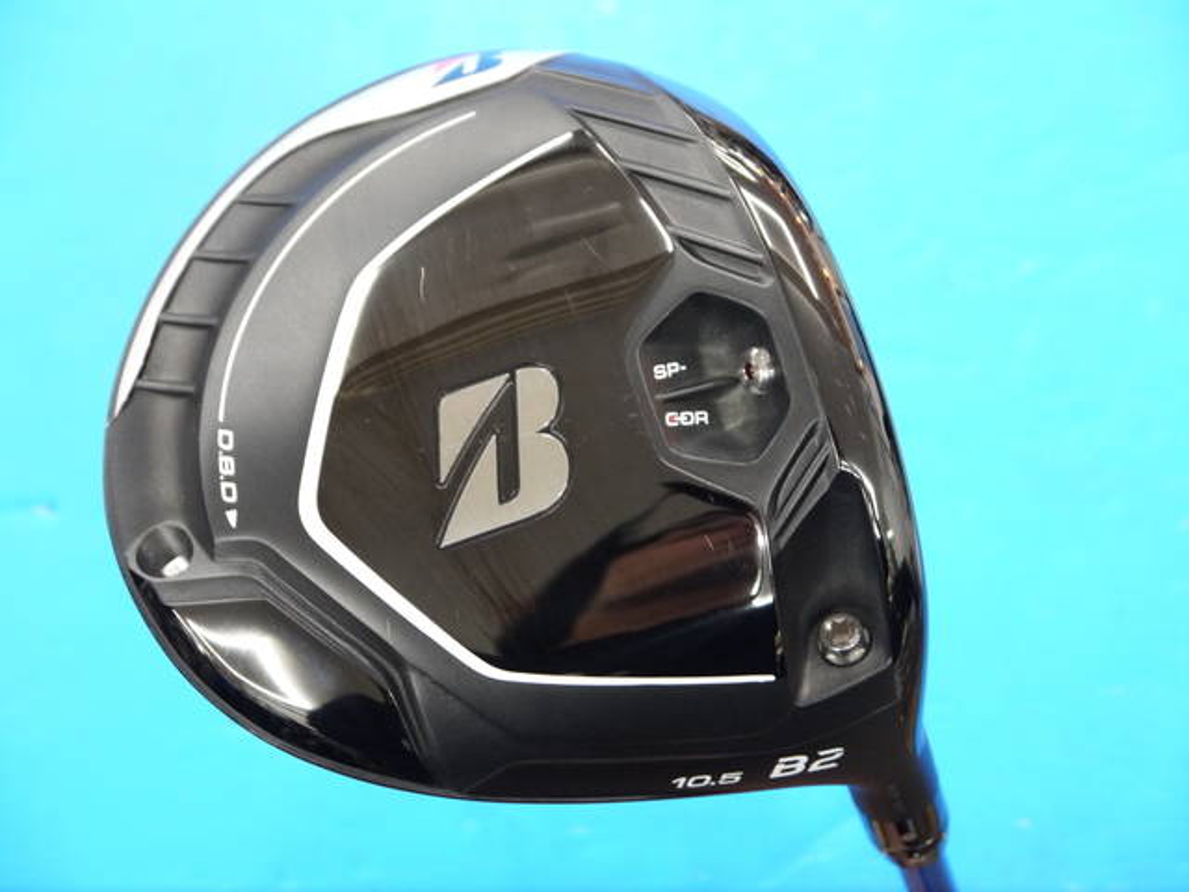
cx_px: 594
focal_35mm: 84
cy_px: 446
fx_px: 2885
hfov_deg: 23.3
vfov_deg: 17.6
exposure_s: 1/40
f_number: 5.6
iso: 800
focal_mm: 42
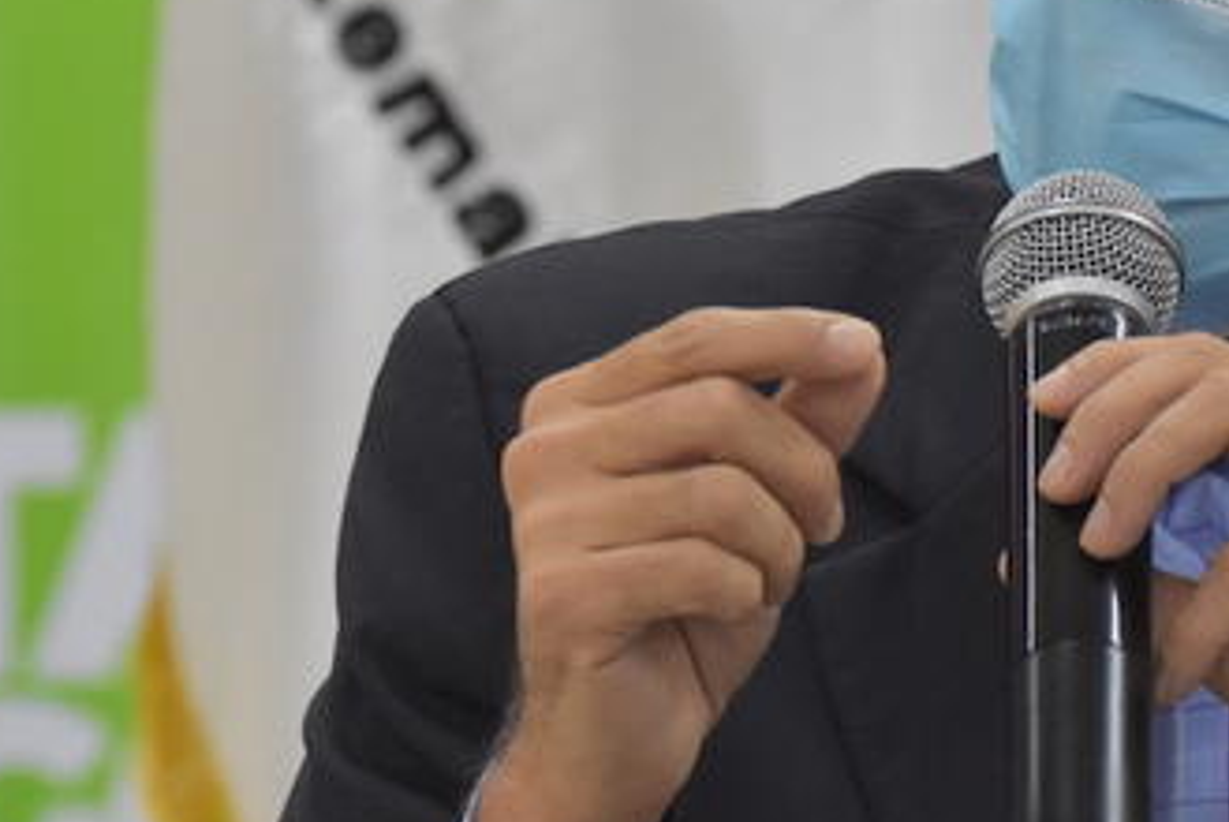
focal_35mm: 706
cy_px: 338
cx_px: 923
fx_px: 24137
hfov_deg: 2.9
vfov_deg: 2.0
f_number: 5
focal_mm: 165
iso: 2500
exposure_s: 1/200
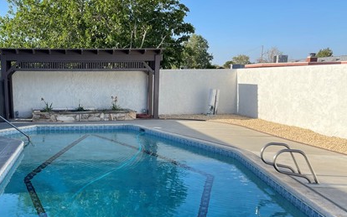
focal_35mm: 41
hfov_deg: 46.9
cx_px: 99
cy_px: 159
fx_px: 388
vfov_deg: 30.8
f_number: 1.6
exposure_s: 1/1387
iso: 32
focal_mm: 5.1
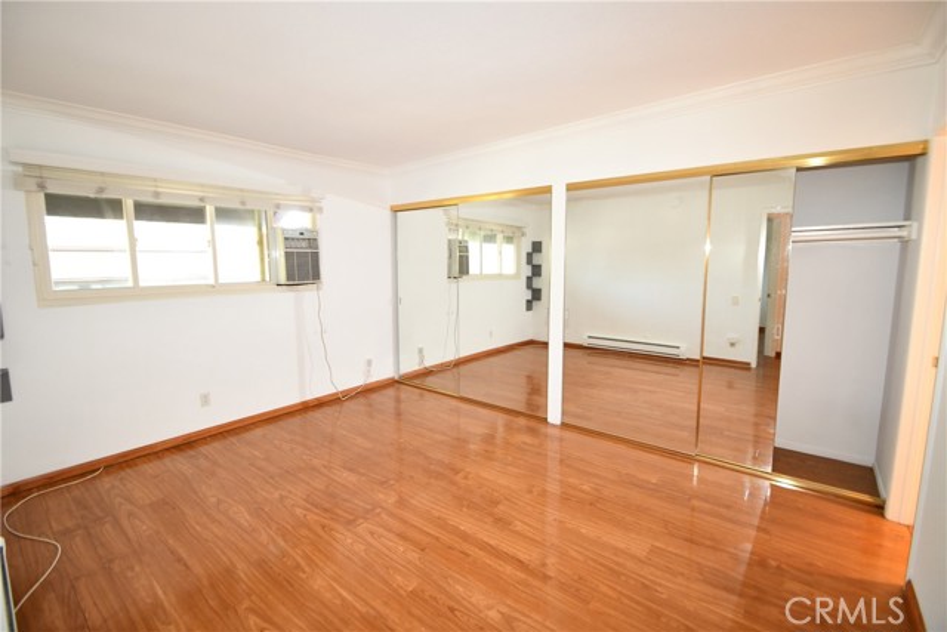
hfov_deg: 100.4
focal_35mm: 15
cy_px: 316
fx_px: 395
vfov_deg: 77.4
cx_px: 474
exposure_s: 1/60
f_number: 4
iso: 1100
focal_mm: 10
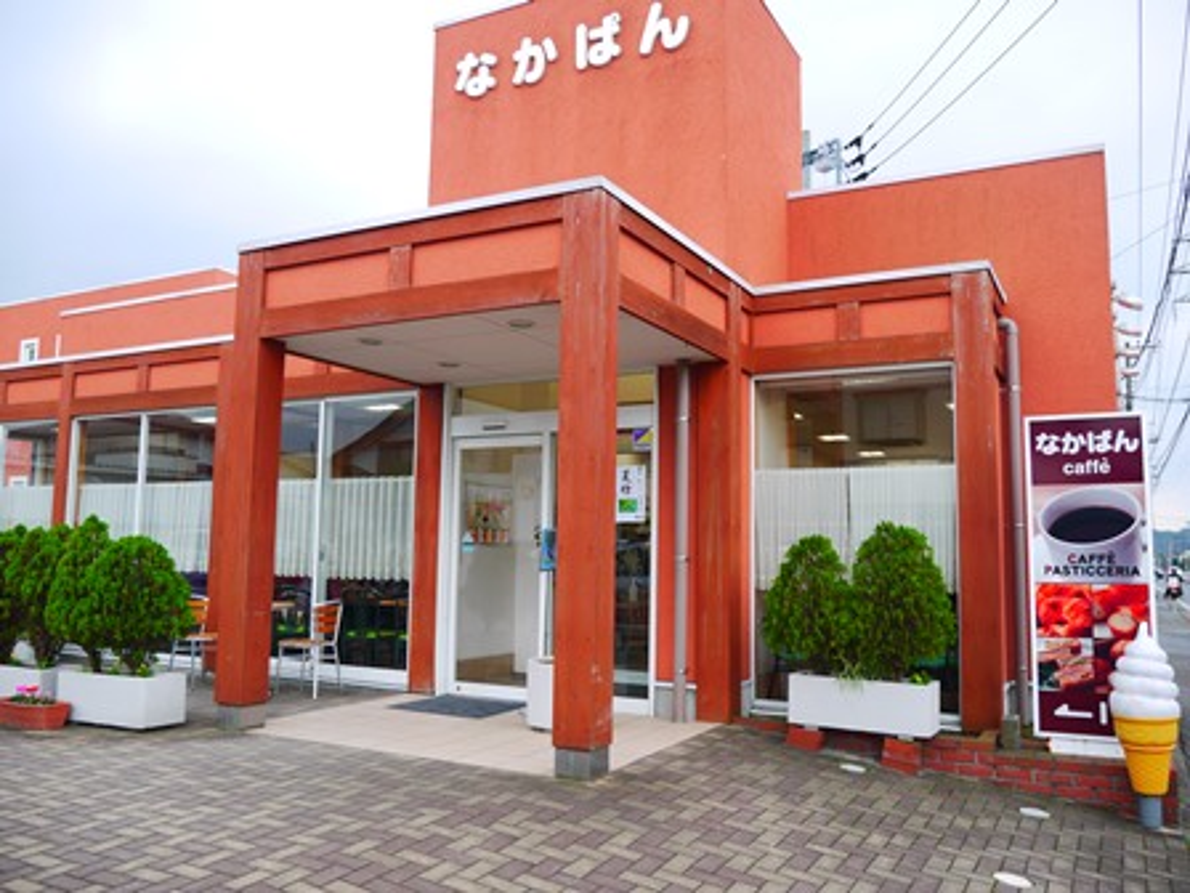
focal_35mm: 28
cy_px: 446
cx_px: 595
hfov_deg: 63.4
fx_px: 963
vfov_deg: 49.7
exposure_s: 1/200
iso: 160
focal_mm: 14
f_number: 4.5
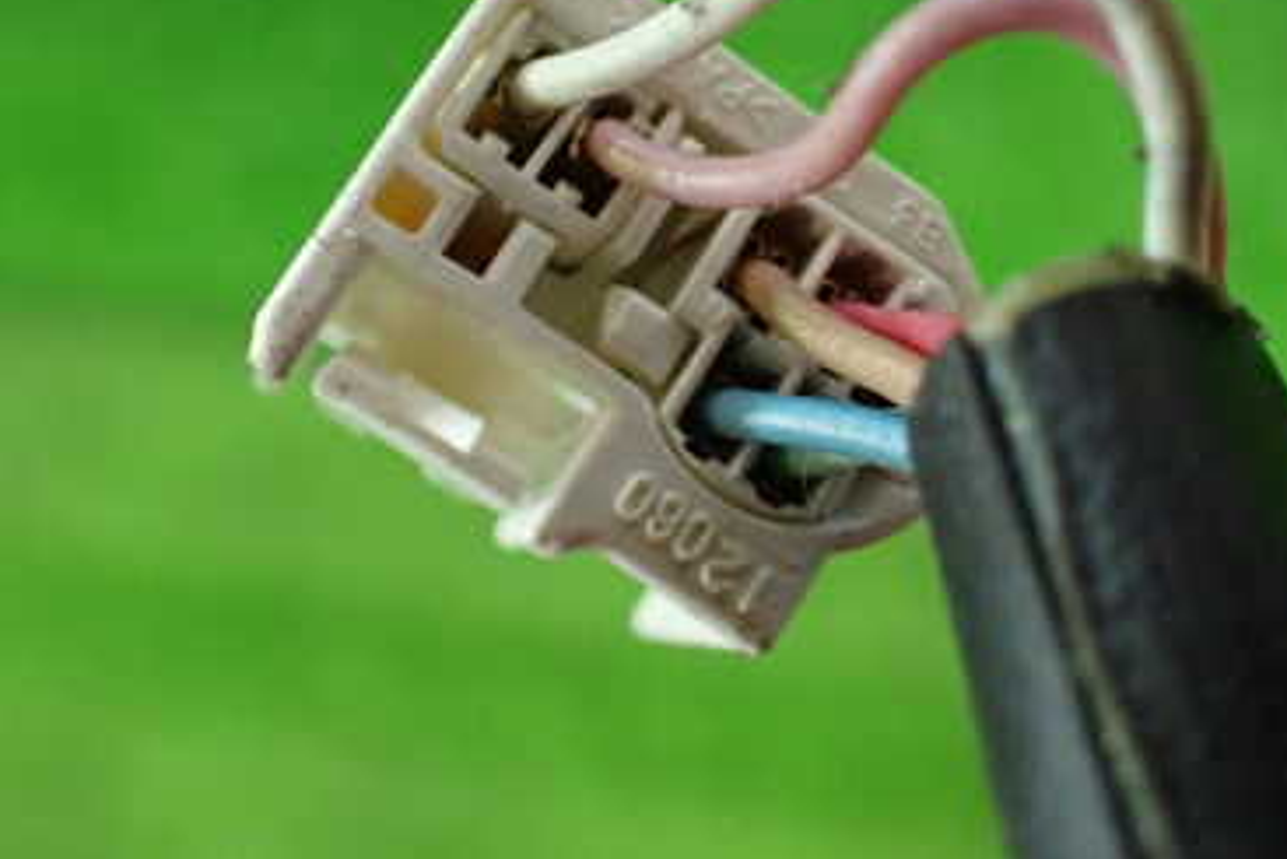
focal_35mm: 51
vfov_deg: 26.4
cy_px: 316
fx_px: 1824
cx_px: 764
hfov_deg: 38.7
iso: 800
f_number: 2.3
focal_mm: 5.4
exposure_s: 1/30
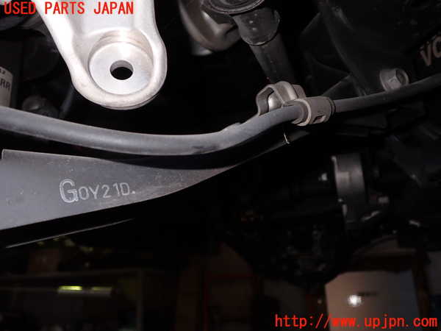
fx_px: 382
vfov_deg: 46.8
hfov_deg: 60.0
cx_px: 220
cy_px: 166
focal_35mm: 30
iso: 200
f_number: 6.3
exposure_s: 1/30
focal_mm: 5.4
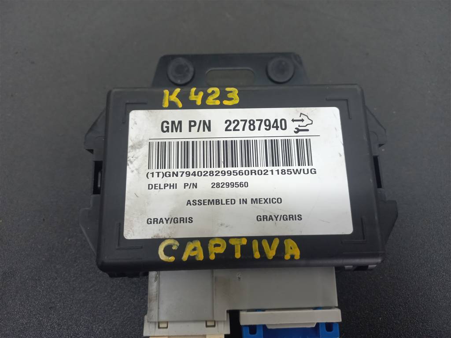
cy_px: 169
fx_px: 326
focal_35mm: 25
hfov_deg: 69.4
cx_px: 226
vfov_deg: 54.9
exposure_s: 1/50
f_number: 1.8
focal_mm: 4.6
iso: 80
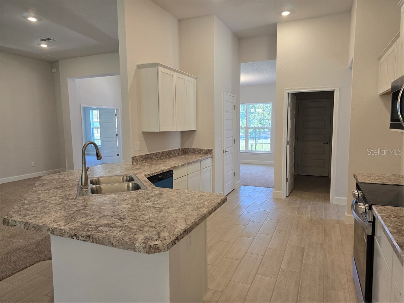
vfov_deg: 58.9
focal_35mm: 23
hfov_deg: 73.9
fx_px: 268
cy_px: 152
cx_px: 202
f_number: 1.7
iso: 125
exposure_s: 1/120
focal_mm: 6.3
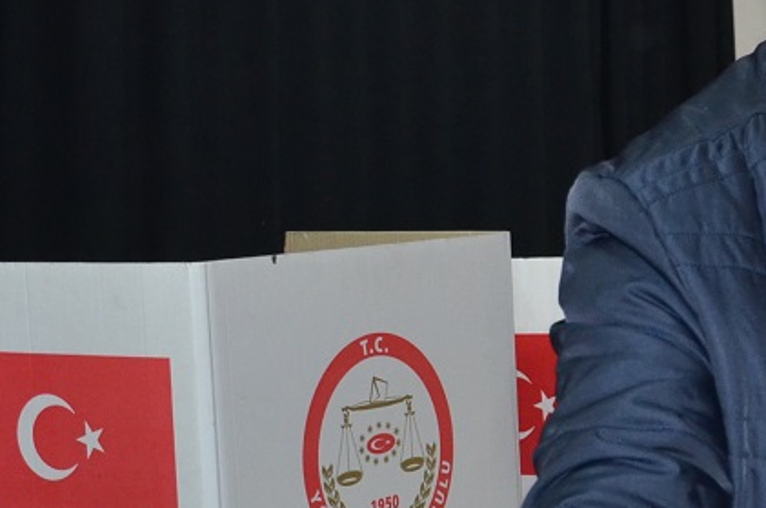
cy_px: 349
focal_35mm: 123
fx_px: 2608
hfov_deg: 15.9
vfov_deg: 11.1
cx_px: 1001
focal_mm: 23
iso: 800
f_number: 3.8
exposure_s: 1/60
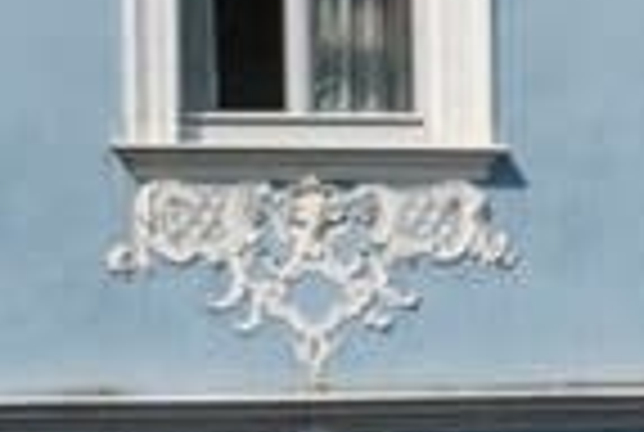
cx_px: 1396
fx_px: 6400
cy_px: -839
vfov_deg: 3.8
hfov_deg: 5.6
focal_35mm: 357
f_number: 11
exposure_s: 1/200
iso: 100
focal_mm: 50
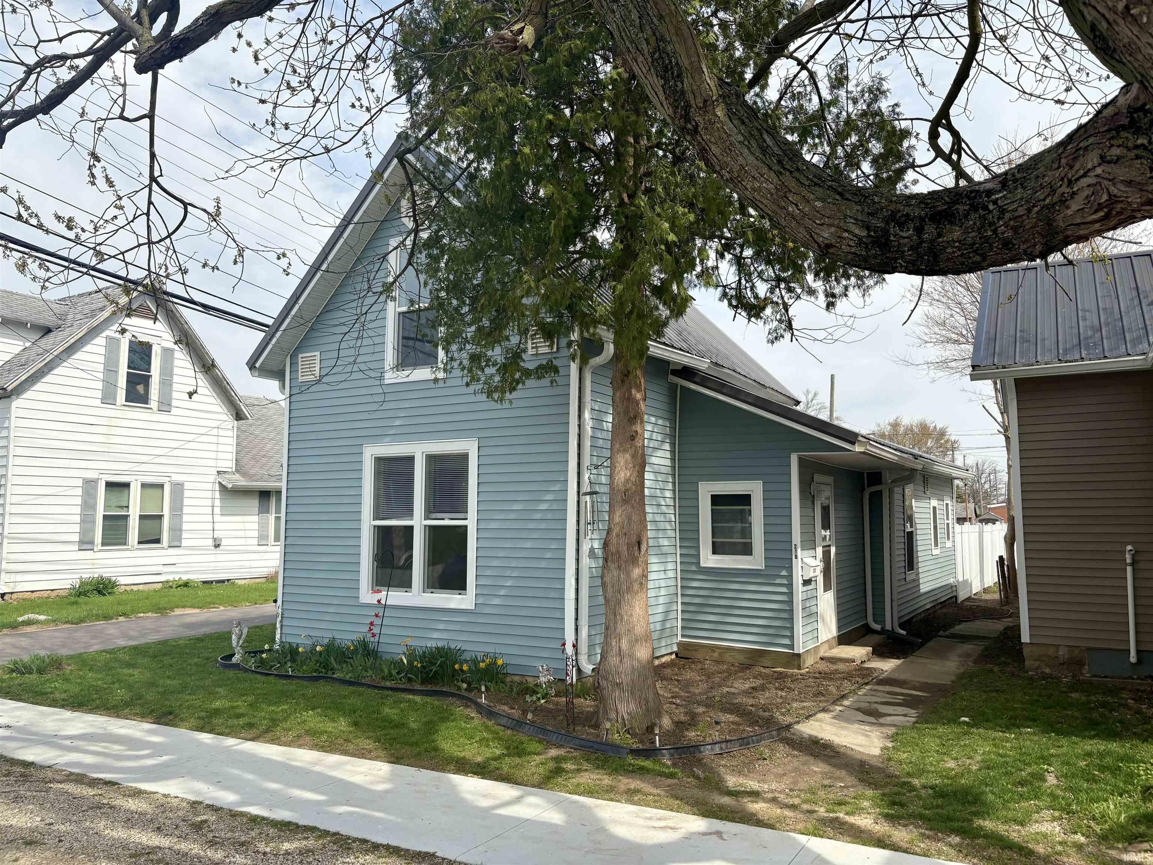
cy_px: 432
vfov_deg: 53.1
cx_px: 576
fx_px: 866
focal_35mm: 26
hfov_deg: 67.3
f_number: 1.6
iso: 50
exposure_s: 1/3448
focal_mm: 5.96
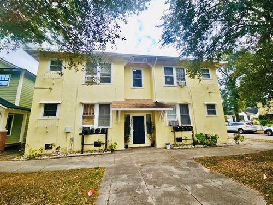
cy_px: 102
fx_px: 103
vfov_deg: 89.9
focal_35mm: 13
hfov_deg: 106.2
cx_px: 136
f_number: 2.2
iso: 50
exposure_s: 1/588
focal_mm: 2.2
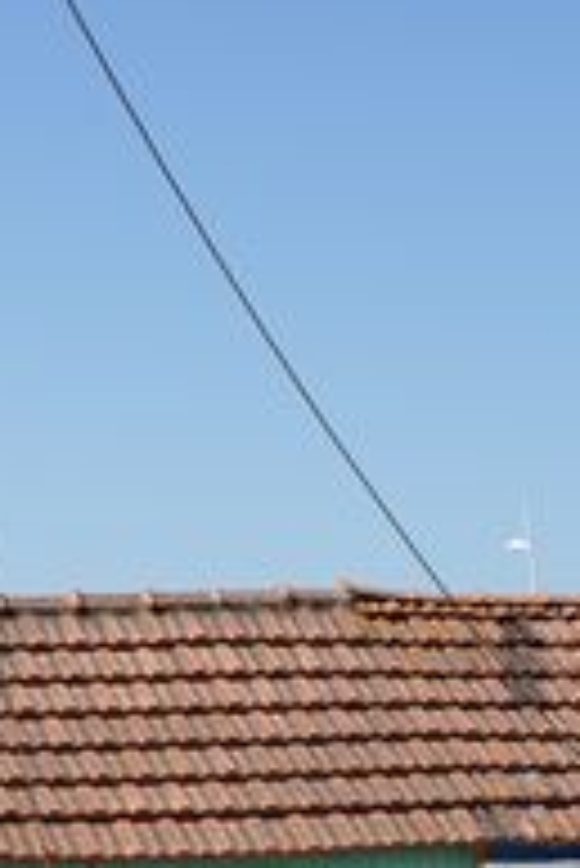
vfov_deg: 15.4
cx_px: 447
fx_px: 2967
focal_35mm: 123
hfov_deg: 11.1
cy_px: 1304
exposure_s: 1/320
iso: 100
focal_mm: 34
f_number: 8
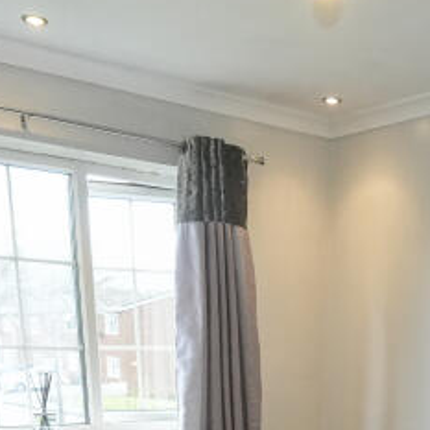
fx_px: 787
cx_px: 343
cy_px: 604
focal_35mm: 56
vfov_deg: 25.0
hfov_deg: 29.9
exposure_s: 1/160
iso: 1600
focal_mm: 10
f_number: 4
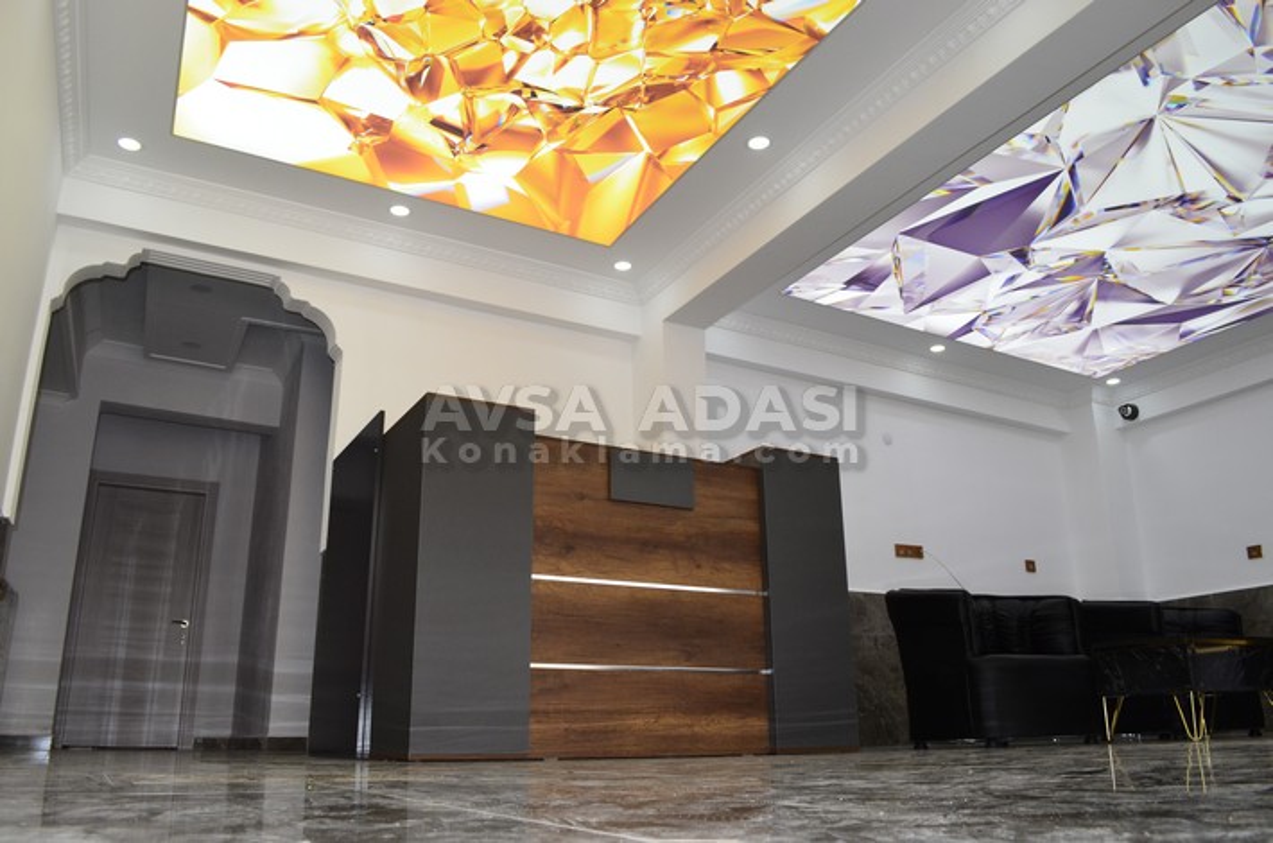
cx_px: 636
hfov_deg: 67.5
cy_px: 422
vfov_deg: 47.7
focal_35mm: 27
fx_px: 953
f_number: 6.7
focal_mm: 18
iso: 1000
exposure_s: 1/200
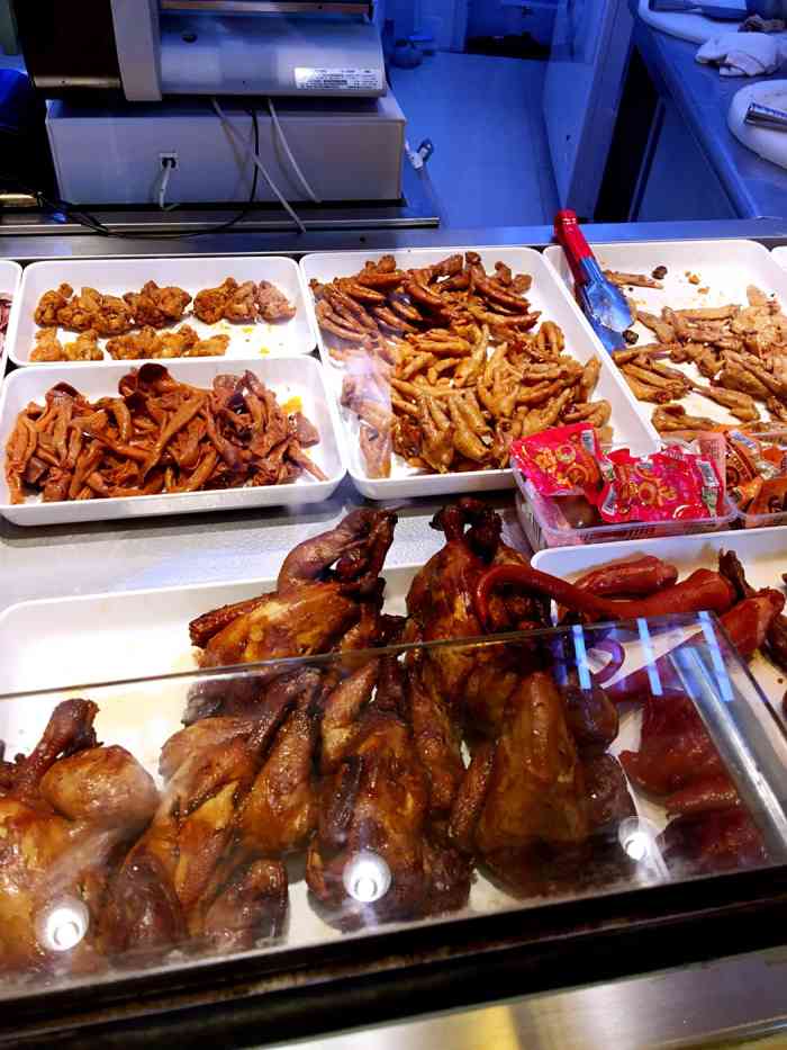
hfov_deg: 48.2
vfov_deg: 61.7
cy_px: 525
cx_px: 394
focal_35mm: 29
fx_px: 879
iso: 40
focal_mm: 4.15
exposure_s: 1/100
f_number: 2.2
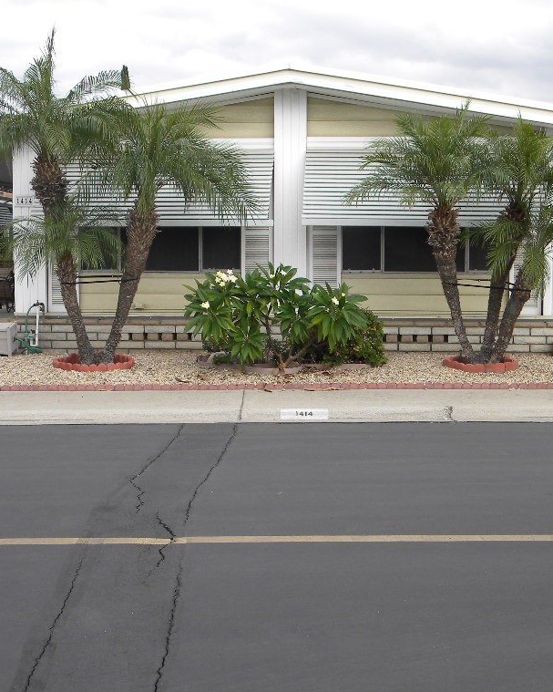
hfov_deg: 28.1
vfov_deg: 34.7
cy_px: 346
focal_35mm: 54
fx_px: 1105
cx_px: 310
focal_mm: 7.3
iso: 80
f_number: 3.8
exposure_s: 1/342
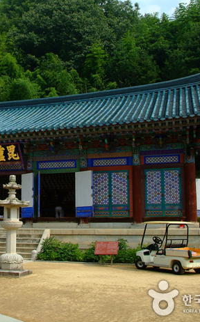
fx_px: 446
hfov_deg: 24.6
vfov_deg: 39.6
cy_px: 162
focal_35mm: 51
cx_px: 20
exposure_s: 1/350
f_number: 8
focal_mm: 22
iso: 200
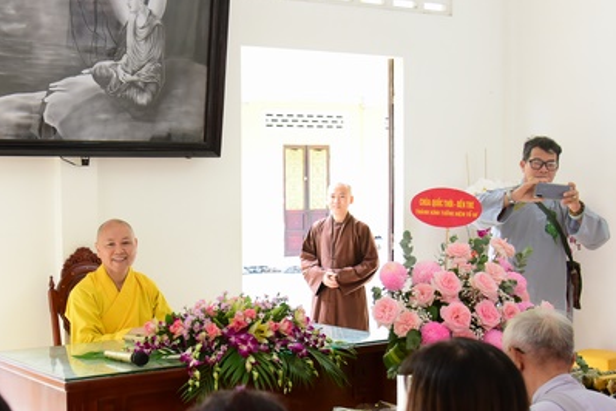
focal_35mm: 57
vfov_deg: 23.7
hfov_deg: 34.5
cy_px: 252
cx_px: 176
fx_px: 975
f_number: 4.5
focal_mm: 35
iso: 1600
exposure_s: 1/80
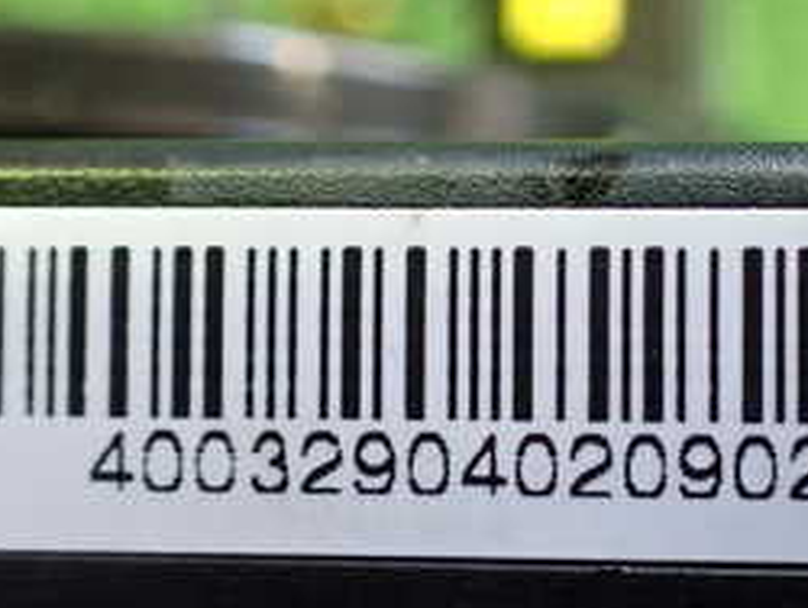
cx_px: 588
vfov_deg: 20.5
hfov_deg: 26.7
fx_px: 1682
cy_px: 353
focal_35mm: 72
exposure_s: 1/40
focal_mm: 5.4
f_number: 2.3
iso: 800
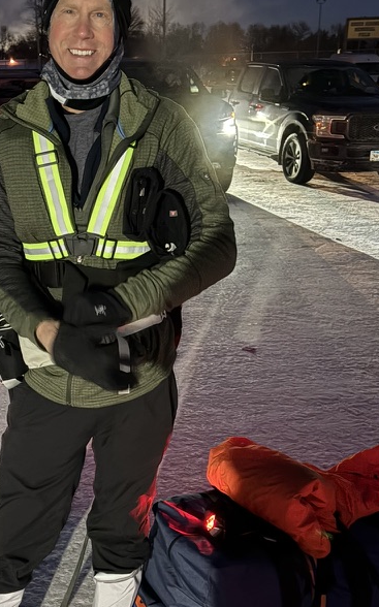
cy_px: 344
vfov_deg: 41.8
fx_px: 794
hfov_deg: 26.6
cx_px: 110
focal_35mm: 48
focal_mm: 5.96
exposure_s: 1/16
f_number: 1.6
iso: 1000
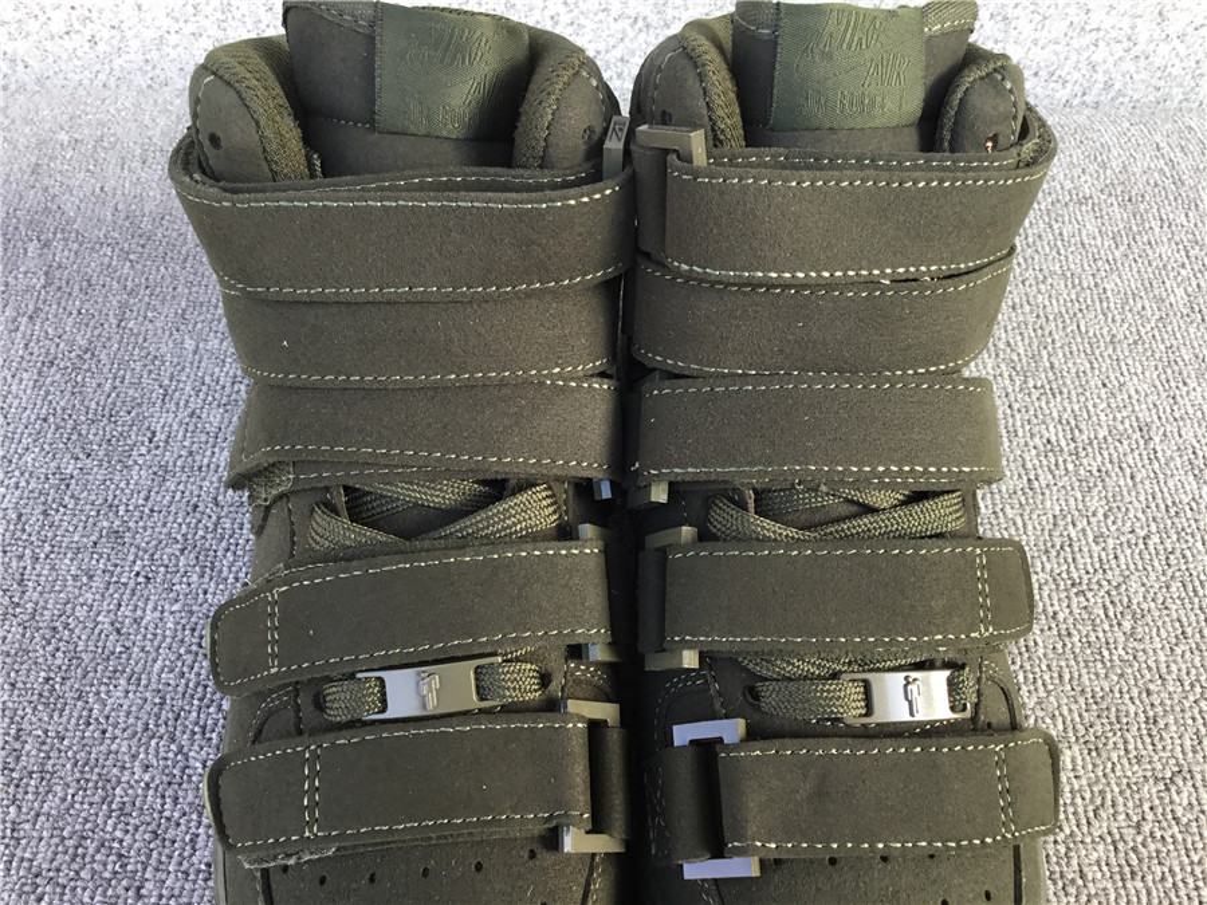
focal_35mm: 31
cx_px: 604
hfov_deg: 58.4
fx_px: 1081
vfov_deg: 45.4
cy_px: 452
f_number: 2.4
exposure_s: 1/100
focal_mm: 3.3
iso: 40
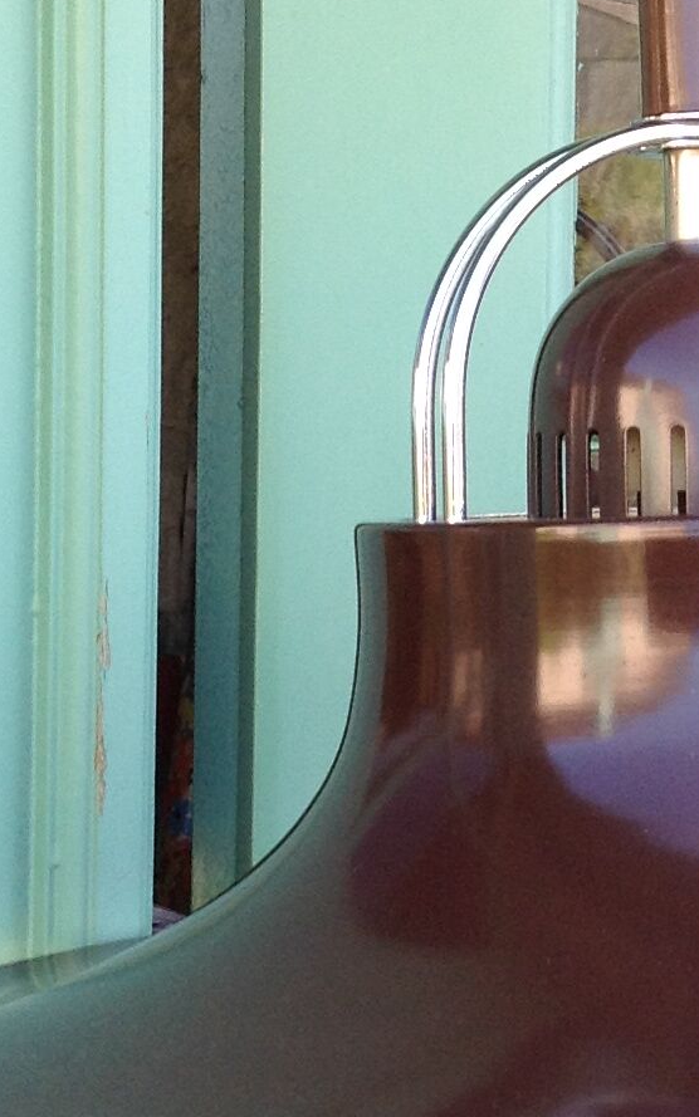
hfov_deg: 11.9
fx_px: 3290
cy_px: 494
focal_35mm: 108
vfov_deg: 19.3
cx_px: 767
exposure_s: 1/180
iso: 50
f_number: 2.4
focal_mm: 4.28
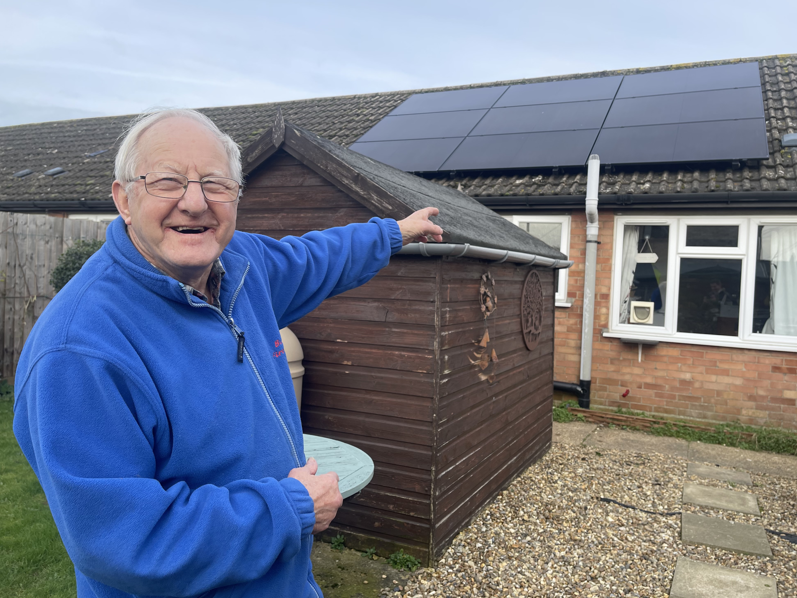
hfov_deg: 67.3
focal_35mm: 26
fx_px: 599
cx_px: 414
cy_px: 300
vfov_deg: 53.1
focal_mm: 5.1
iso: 32
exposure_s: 1/780
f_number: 1.6
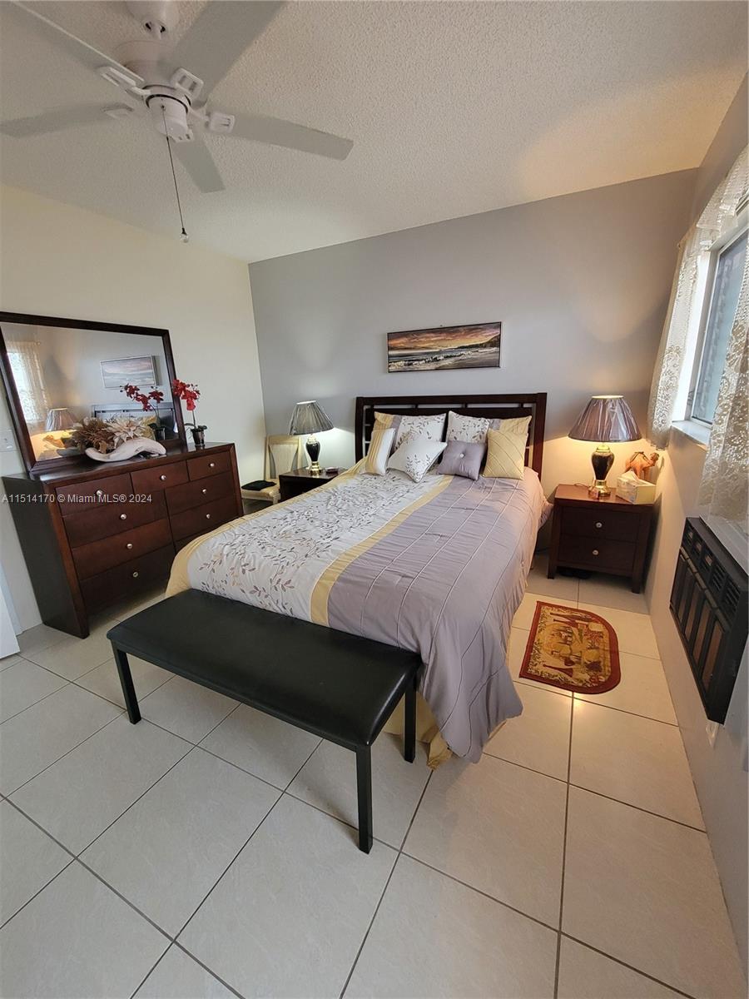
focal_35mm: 13
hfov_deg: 89.9
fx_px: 375
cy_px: 500
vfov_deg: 106.2
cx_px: 374
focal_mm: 2.2
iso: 320
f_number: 2.2
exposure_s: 1/40
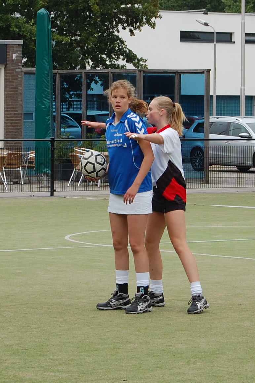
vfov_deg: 27.0
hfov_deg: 18.1
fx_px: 798
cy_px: 192
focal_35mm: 75
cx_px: 128
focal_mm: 50
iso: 200
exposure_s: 1/250
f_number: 8
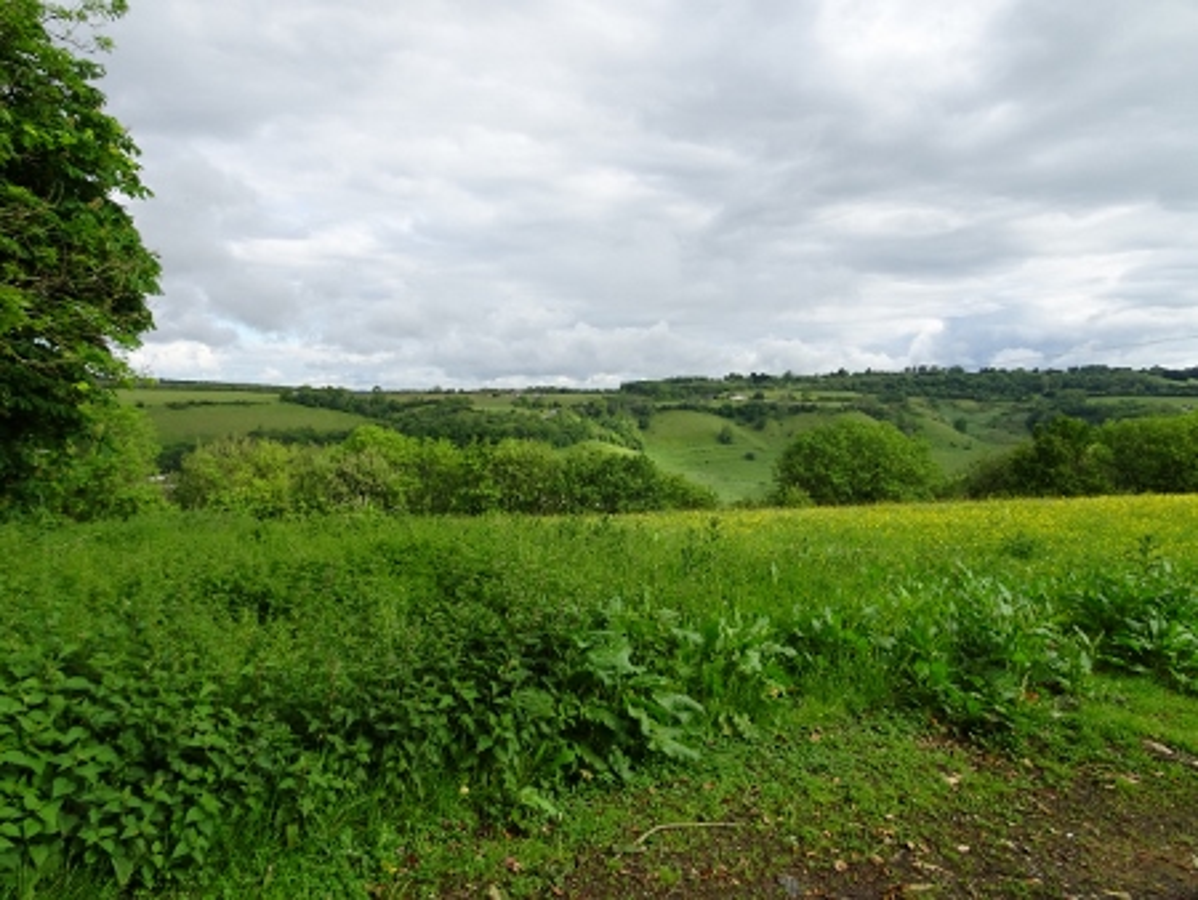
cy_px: 450
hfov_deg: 71.6
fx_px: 831
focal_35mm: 24
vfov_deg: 56.9
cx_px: 599
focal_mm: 4.1
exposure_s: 1/500
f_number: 3.5
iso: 80
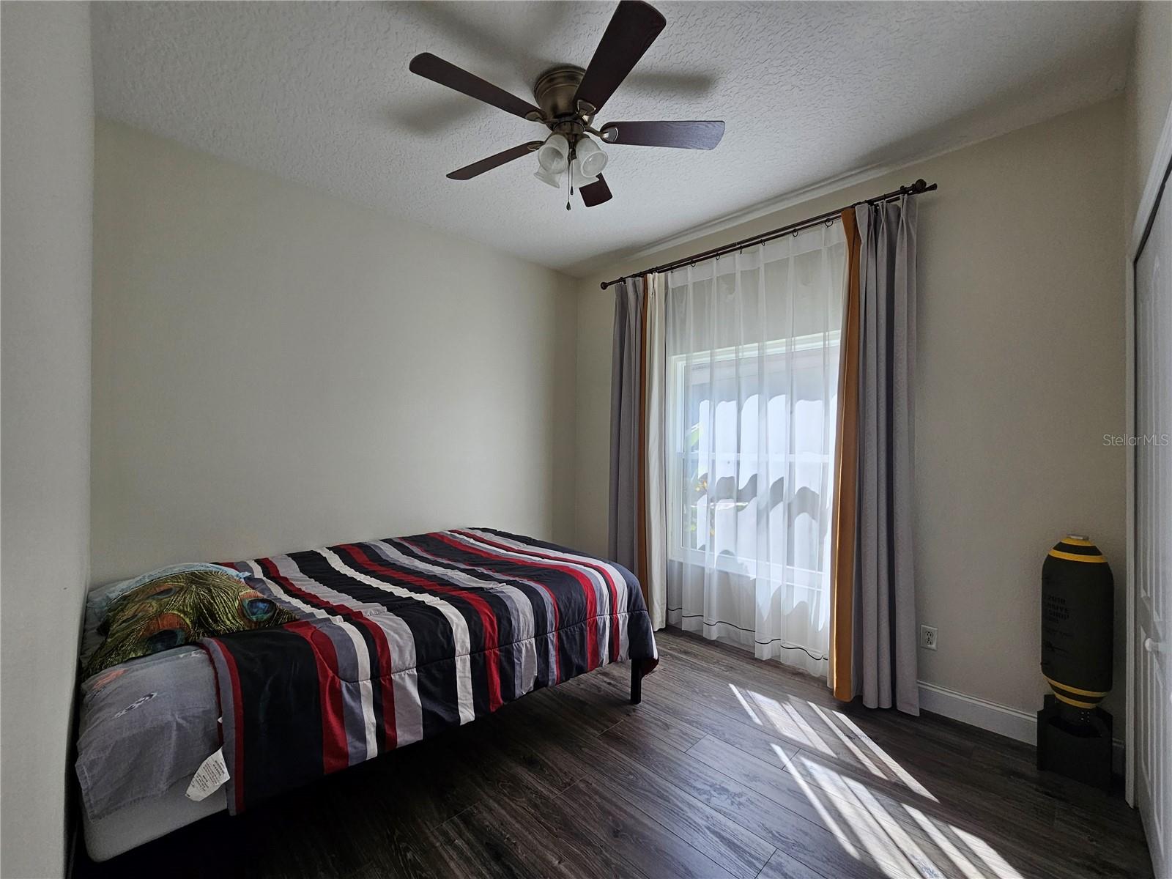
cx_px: 586
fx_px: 440
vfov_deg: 89.9
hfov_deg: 106.2
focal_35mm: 13
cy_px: 440
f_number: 2.2
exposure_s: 1/207
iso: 100
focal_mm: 2.2
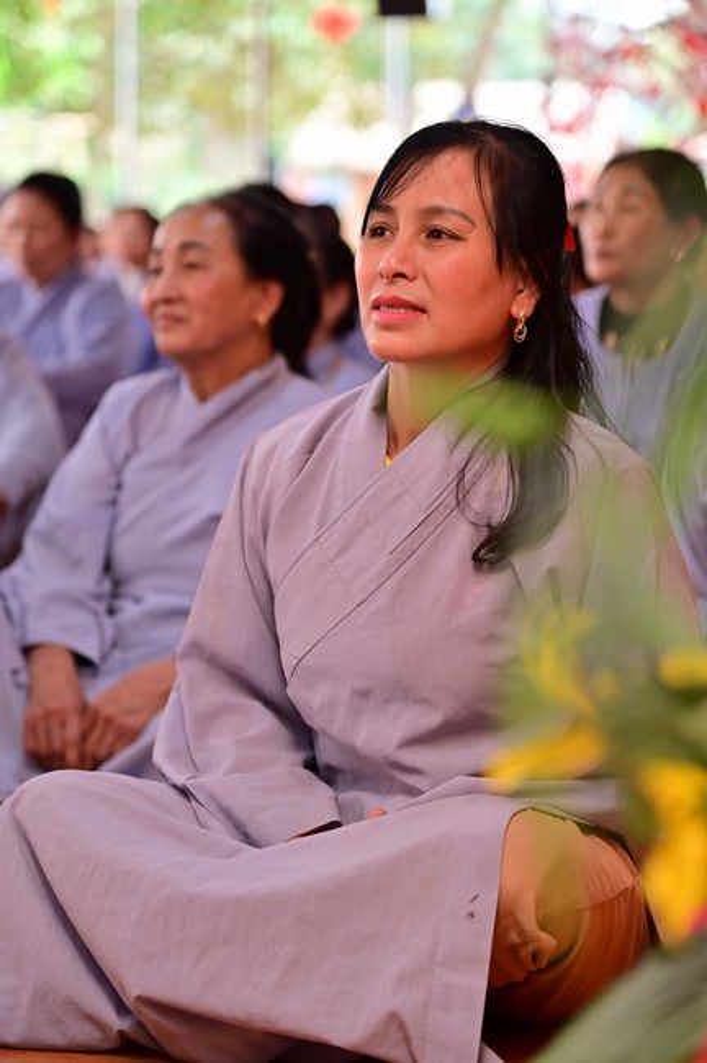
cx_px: 354
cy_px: 532
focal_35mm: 120
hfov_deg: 11.4
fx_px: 3542
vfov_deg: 17.1
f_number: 4.5
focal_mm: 120
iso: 1000
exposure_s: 1/125
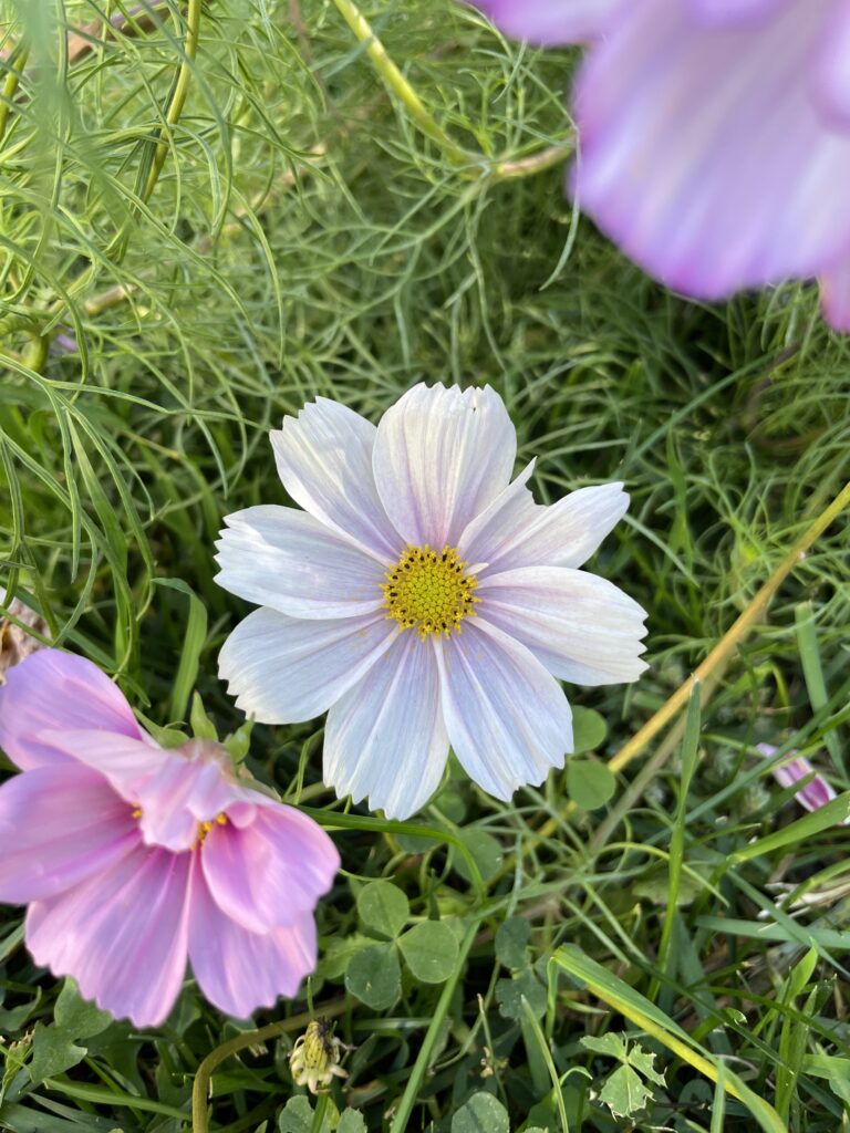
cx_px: 425
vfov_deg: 67.3
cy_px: 566
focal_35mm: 26
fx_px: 851
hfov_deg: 53.1
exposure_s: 1/121
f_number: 1.6
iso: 40
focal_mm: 4.2
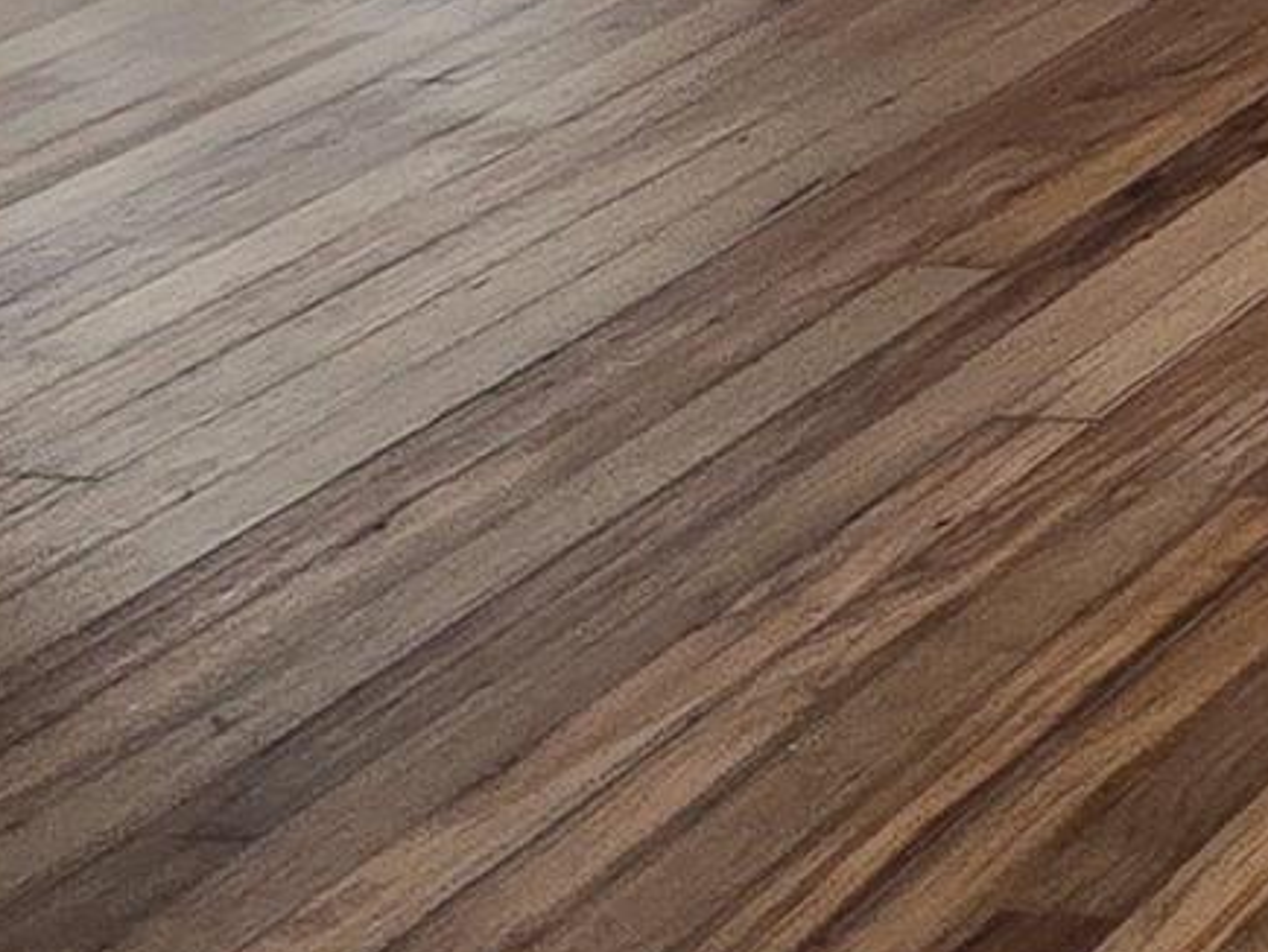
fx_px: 3372
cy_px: -642
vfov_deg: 14.5
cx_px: 3398
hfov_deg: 12.9
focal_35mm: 92
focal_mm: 2.2
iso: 125
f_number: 2.2
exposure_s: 1/60
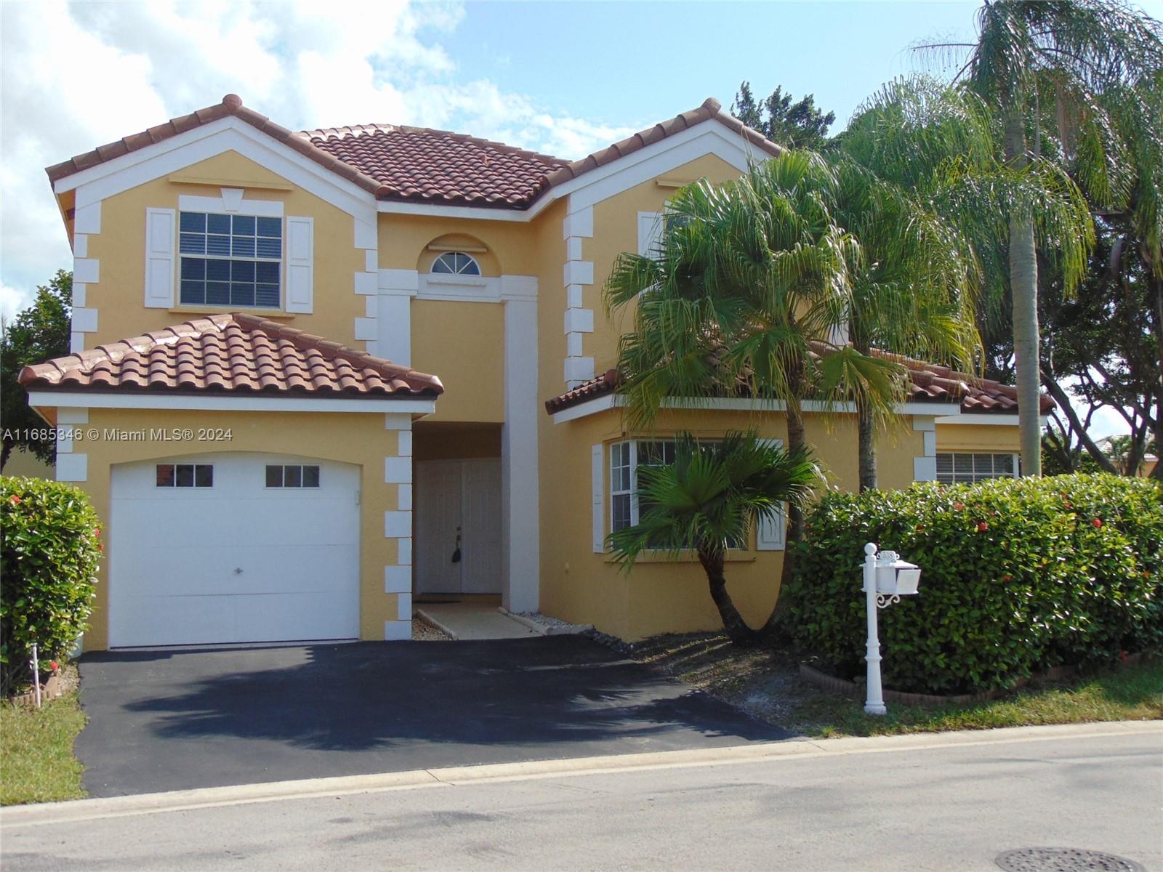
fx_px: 1310
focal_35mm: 39
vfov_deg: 36.8
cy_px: 436
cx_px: 582
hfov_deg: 47.9
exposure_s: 1/800
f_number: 3.3
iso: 80
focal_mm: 6.9
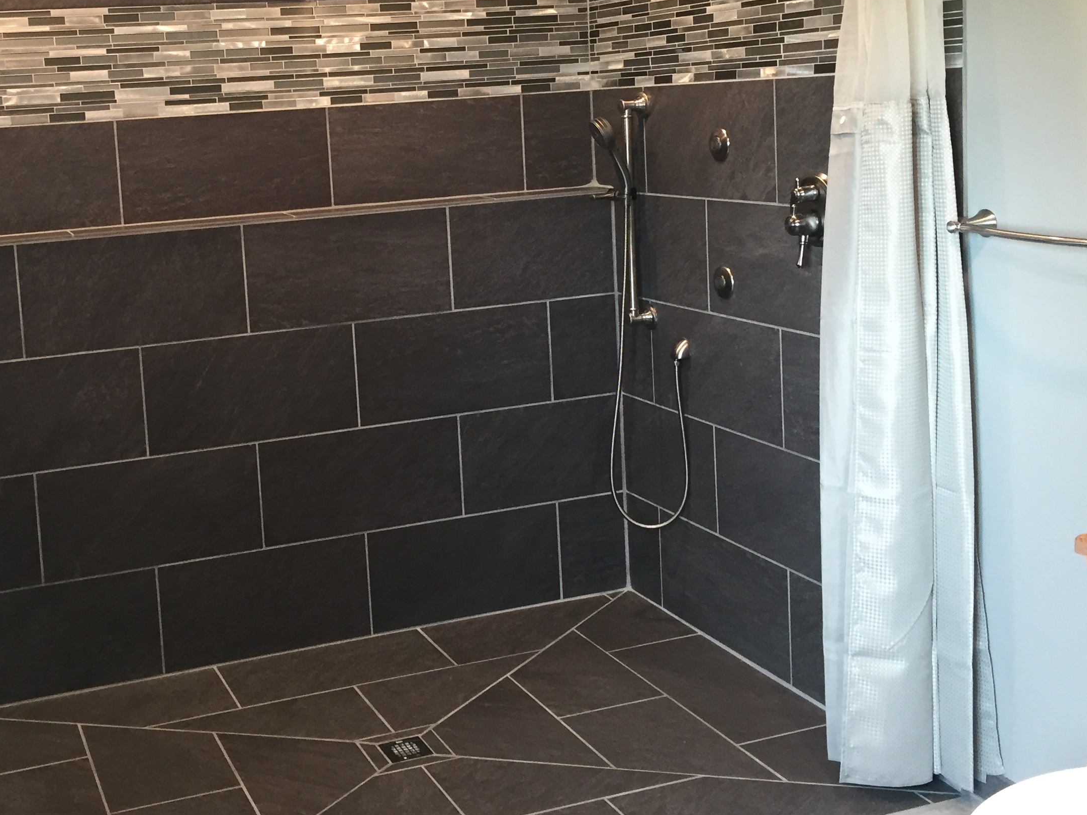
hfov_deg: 42.2
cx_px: 338
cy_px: 271
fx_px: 1382
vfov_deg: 32.6
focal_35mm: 44
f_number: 2.2
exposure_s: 1/30
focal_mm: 4.15
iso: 125
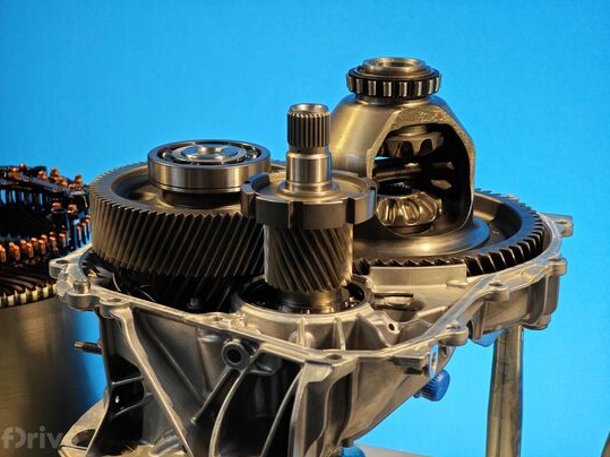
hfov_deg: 25.7
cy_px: 226
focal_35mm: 76
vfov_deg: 19.4
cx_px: 303
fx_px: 1339
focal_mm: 12.28
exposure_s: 1/115
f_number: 1.8
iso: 80
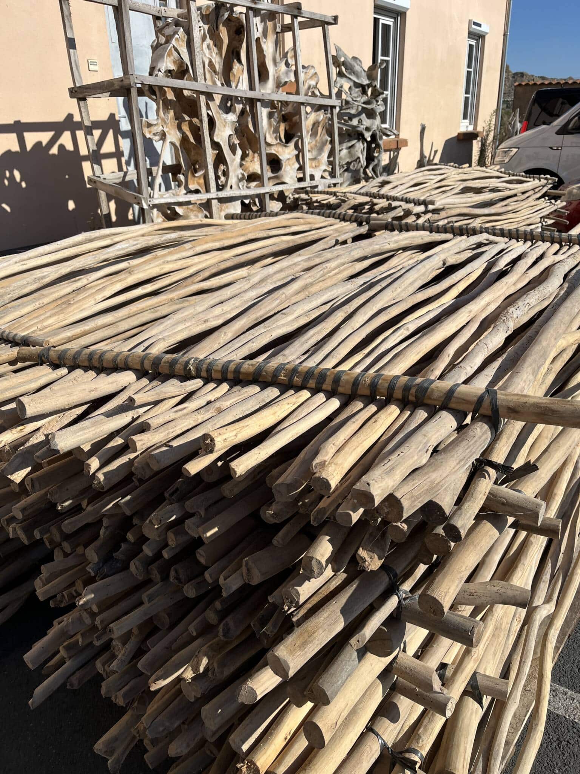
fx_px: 581
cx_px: 290
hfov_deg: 53.1
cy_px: 387
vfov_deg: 67.3
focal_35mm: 26
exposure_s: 1/5319
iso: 50
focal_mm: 5.1
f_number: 1.6
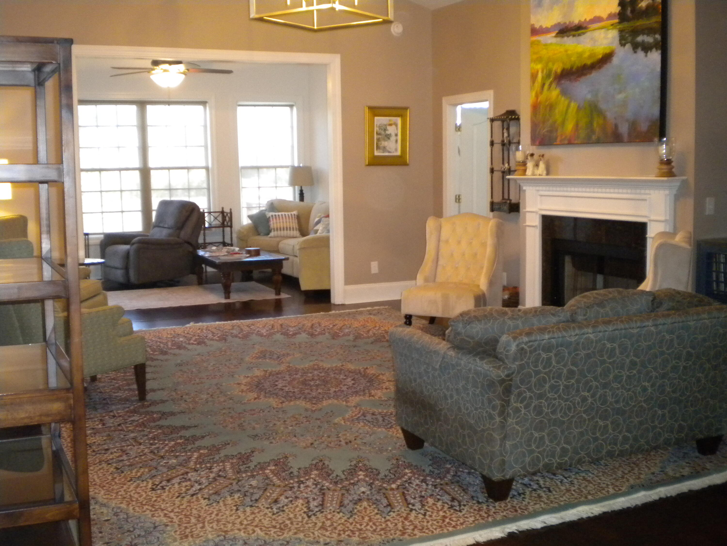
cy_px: 273
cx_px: 364
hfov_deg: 45.8
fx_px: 861
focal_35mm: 41
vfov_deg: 35.1
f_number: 3.5
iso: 491
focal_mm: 7.4
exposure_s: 1/30
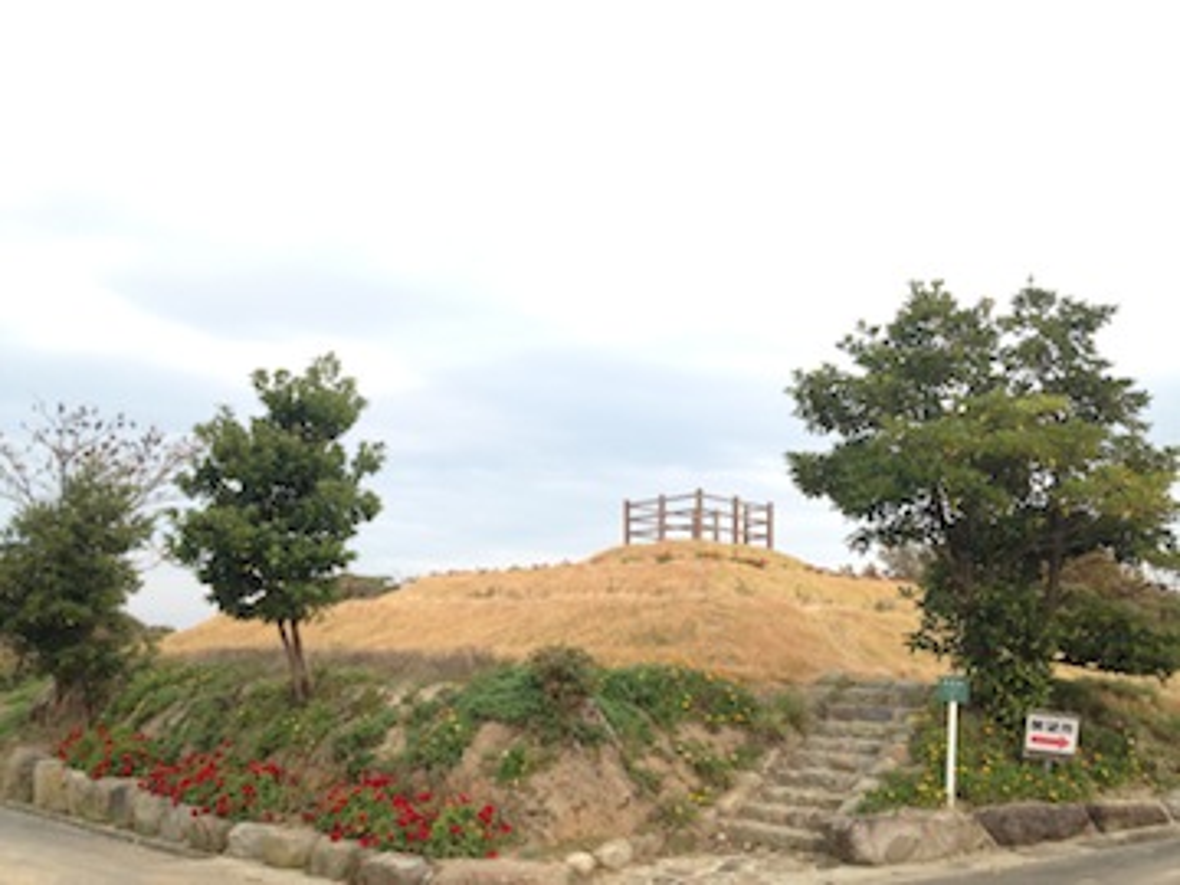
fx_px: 1125
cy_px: 442
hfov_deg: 55.4
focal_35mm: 33
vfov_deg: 42.9
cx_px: 590
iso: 50
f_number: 2.4
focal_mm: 4.12
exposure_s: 1/133
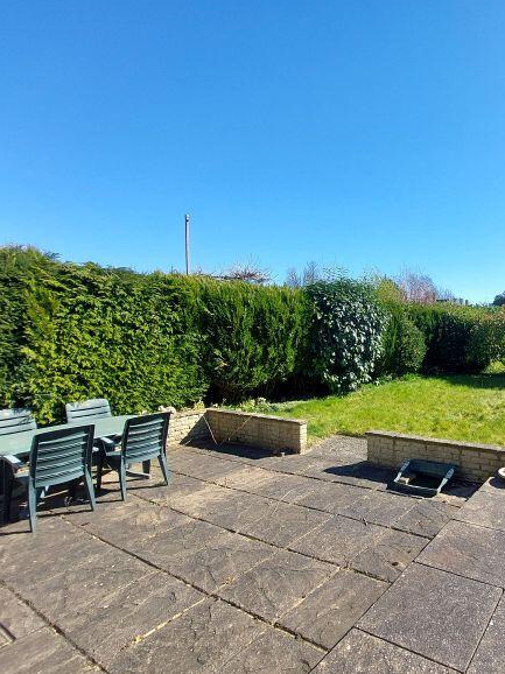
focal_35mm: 18
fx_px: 350
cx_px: 428
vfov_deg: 87.8
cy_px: 342
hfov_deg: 63.1
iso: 50
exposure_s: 1/1051
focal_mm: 1.74
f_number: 2.2
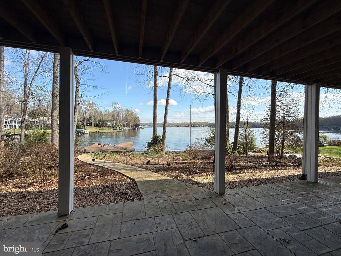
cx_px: 170
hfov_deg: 102.1
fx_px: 138
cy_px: 128
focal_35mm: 14
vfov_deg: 85.7
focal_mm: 2.22
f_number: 2.2
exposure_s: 1/2611
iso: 50
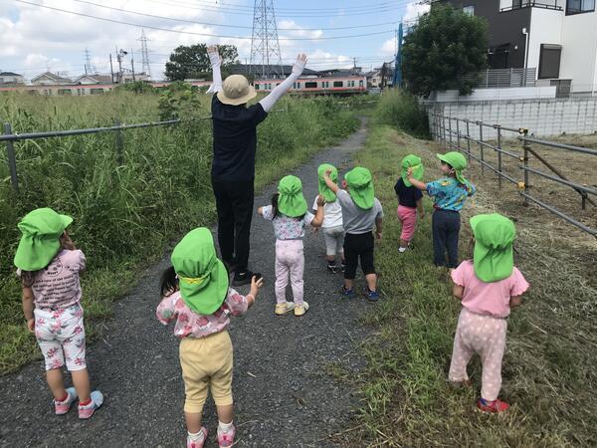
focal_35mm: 28
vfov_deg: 49.7
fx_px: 483
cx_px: 298
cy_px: 224
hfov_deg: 63.4
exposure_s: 1/1294
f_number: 1.8
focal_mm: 3.99
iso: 20
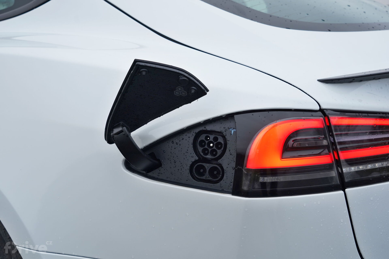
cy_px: 130
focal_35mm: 49
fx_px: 529
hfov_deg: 40.3
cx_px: 194
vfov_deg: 27.5
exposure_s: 1/160
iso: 400
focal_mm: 49
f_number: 6.3
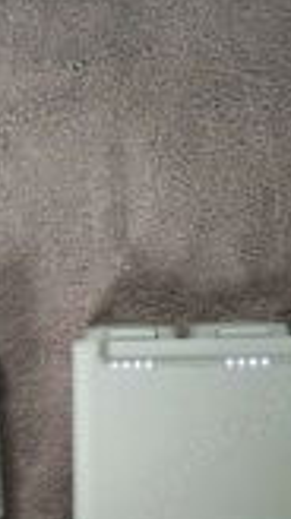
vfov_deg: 32.7
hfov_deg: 19.5
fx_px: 839
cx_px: 57
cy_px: 465
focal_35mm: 61
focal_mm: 5.54
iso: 400
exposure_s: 1/33
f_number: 1.8
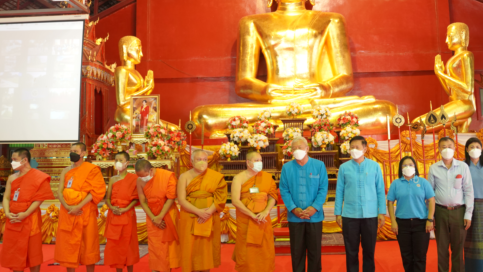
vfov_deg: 31.1
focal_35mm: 38
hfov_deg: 52.5
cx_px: 284
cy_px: 113
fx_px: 487
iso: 2500
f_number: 2.8
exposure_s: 1/160
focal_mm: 29
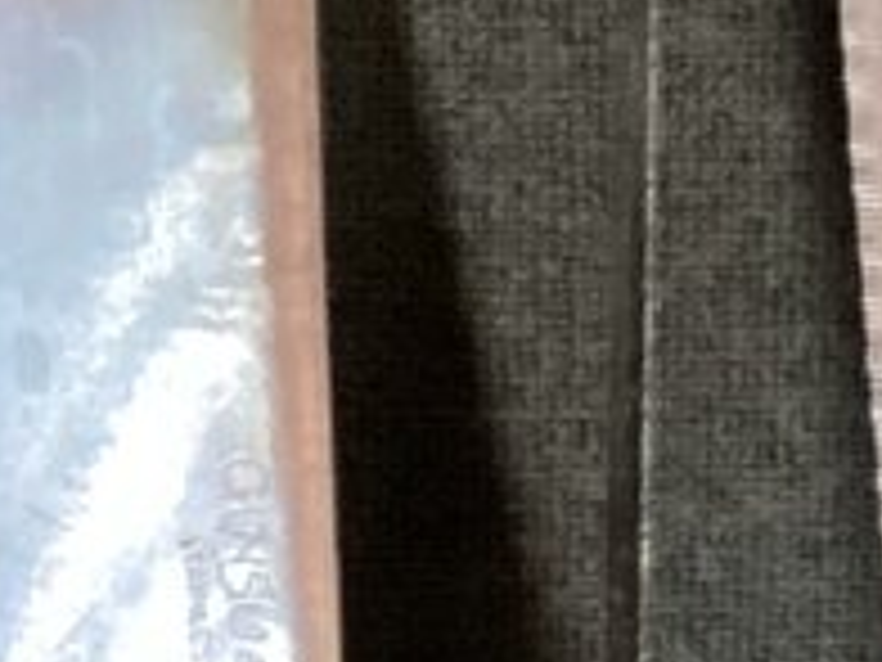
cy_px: 822
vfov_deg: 6.2
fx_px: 6090
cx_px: -65
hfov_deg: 8.2
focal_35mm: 239
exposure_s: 1/33
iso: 320
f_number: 2.4
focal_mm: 3.3
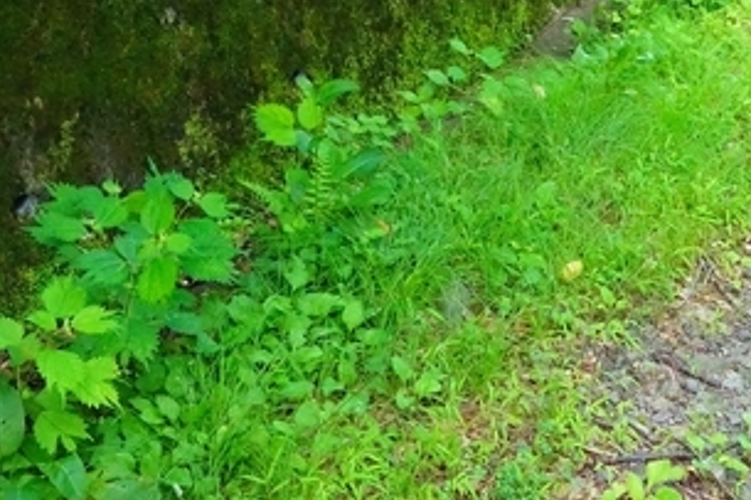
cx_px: 441
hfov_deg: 31.8
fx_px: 1313
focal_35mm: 63
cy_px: -138
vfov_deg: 19.9
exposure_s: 1/60
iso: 16000
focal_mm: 24
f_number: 16
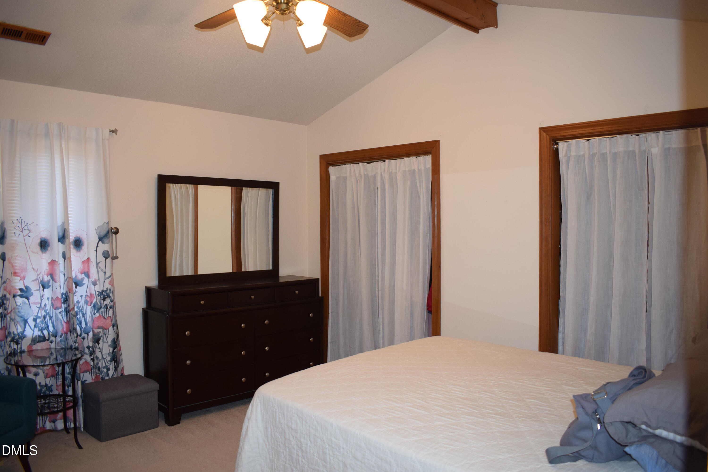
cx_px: 354
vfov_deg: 47.9
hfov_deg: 67.4
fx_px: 531
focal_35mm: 27
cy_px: 236
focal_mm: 18
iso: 800
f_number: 4
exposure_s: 1/60
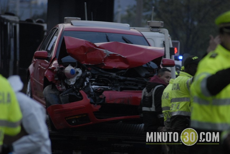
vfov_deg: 3.1
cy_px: 77
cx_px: 115
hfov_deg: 4.6
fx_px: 2881
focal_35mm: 450
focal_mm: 300
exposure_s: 1/160
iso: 800
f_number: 5.6
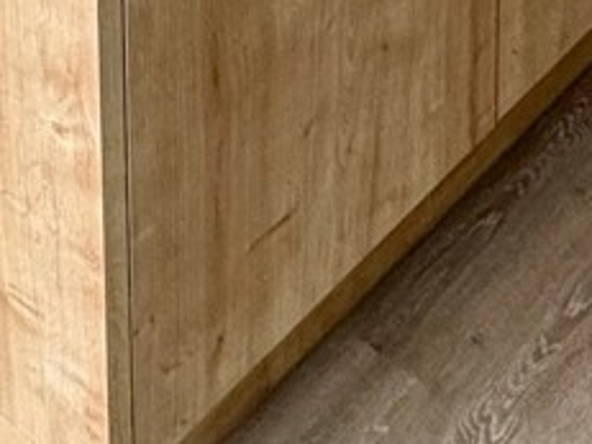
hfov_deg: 19.5
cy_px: -785
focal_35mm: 97
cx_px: -44
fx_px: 1658
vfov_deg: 11.2
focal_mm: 2.22
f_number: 2.2
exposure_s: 1/99
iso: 50
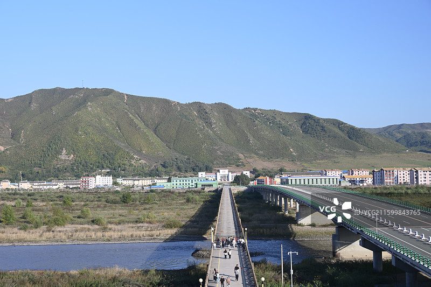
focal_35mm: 44
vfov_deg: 30.5
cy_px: 144
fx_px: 527
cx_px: 216
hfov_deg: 44.5
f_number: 7.1
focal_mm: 44
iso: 100
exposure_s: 1/80
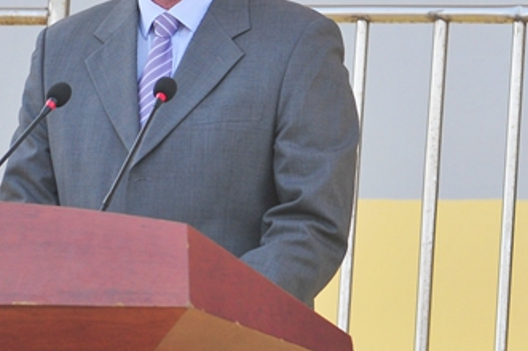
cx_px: 145
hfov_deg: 5.7
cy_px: 37
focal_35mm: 363
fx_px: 5319
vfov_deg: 3.8
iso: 400
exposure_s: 1/800
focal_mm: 200
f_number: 4.5
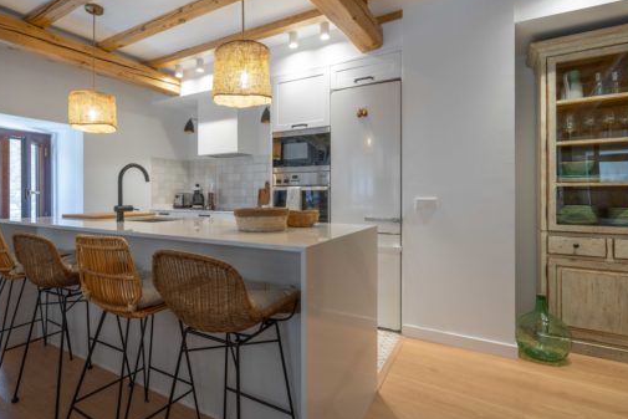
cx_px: 279
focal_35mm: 19
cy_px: 194
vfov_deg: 64.5
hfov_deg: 86.5
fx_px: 332
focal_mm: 16
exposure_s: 1/10
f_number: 7.1
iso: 200
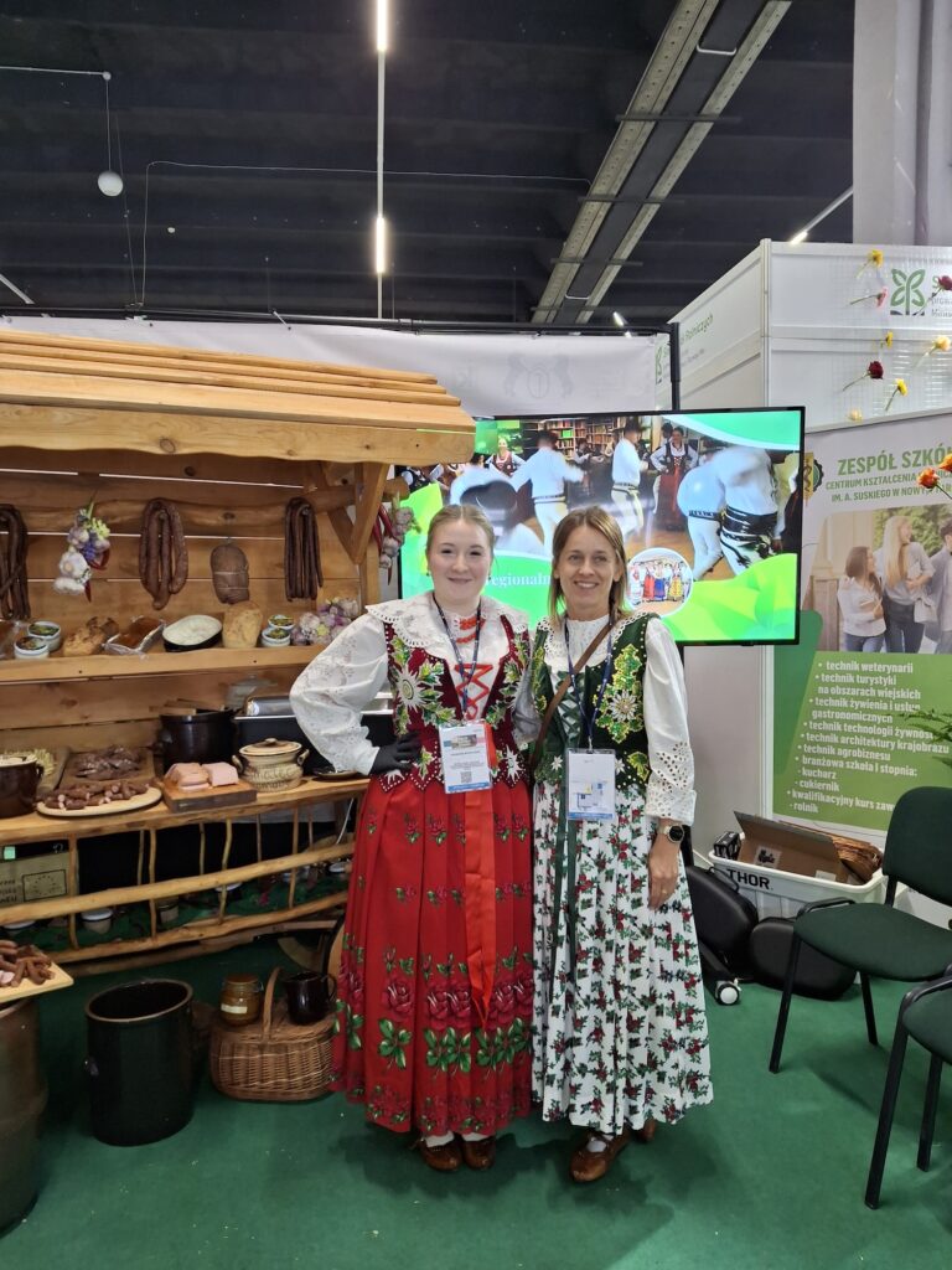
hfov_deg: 54.9
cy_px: 635
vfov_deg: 69.4
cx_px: 476
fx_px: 917
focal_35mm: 25
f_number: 1.8
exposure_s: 1/50
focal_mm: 4.69
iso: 160
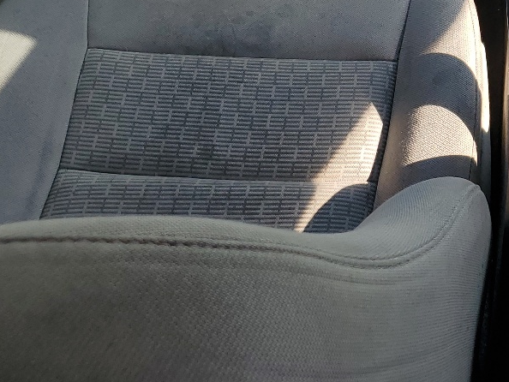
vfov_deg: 19.7
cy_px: -81
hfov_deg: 25.7
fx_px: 1030
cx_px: 560
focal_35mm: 70
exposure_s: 1/370
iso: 50
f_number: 1.5
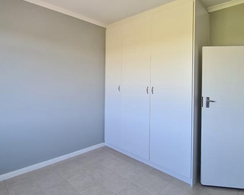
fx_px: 144
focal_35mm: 20
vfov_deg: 67.5
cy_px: 80
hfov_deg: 80.0
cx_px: 105
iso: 80
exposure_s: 1/100
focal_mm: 2.2
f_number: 2.2
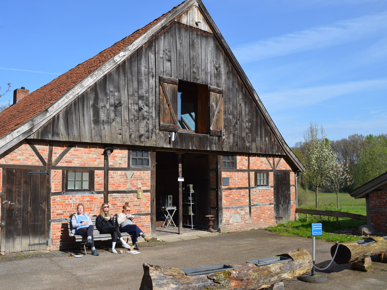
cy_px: 144
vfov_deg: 46.8
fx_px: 335
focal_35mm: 30
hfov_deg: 59.8
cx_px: 171
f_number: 8
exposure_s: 1/250
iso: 100
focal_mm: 18
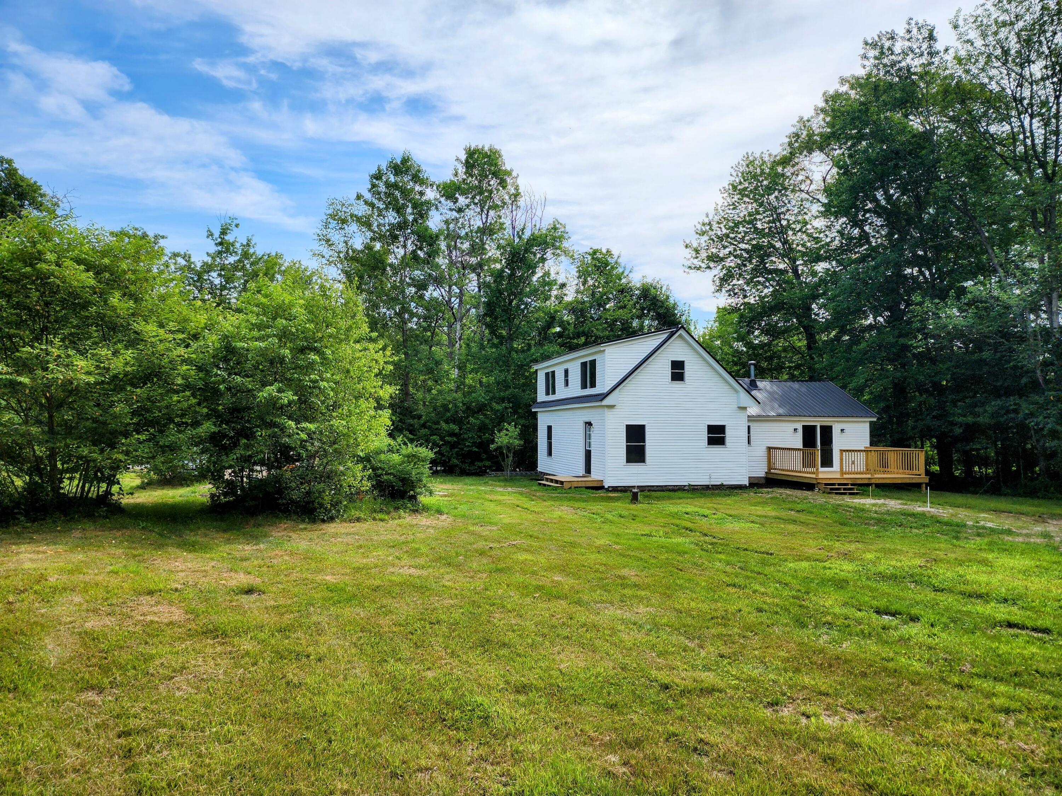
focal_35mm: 23
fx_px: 706
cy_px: 398
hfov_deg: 73.9
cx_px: 531
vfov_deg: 58.9
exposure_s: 1/1255
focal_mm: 6.4
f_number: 1.8
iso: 12
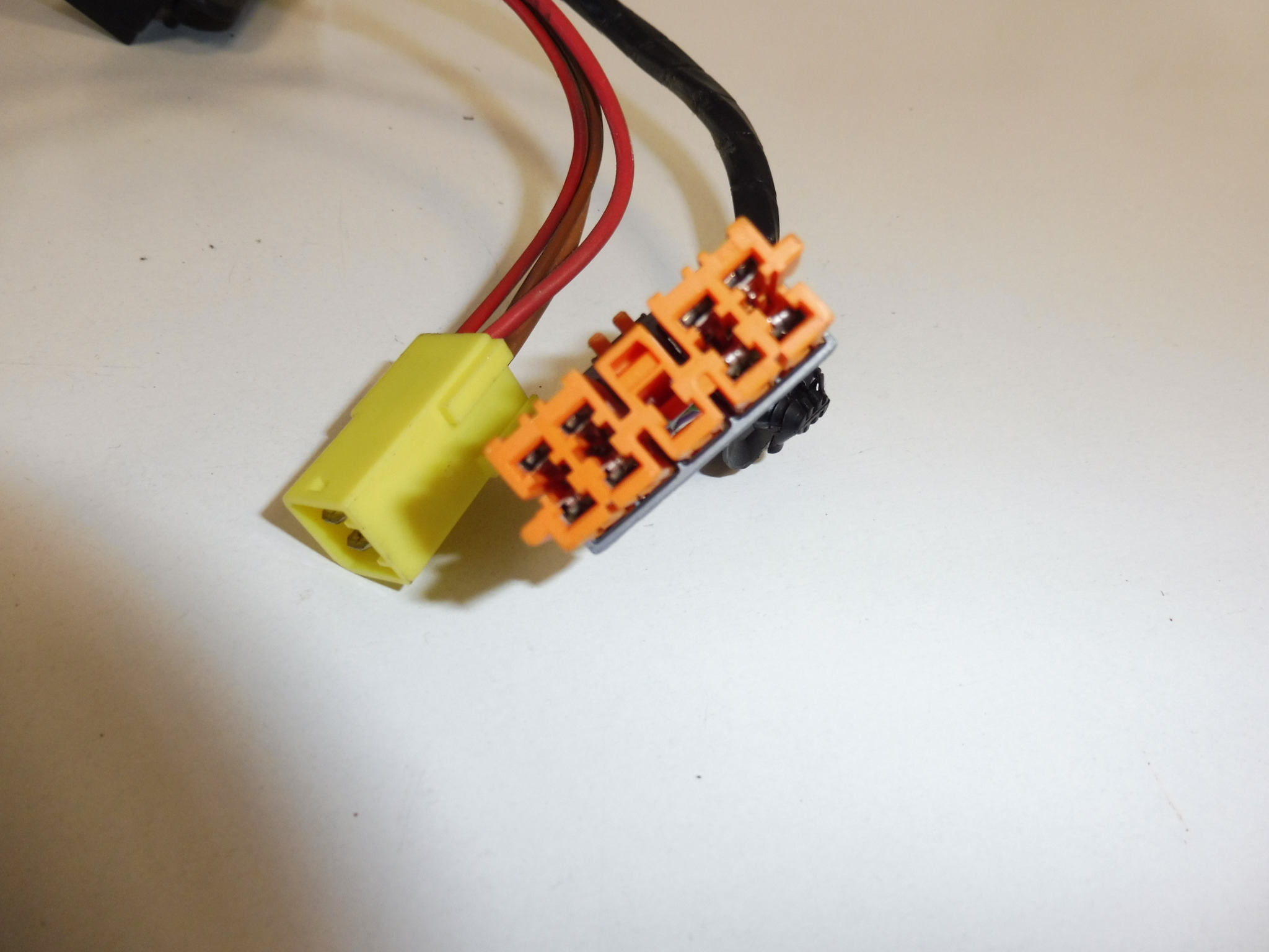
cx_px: 634
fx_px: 880
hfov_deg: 71.6
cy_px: 476
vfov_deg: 56.8
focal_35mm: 24
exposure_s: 1/60
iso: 200
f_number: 3.5
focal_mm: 4.3
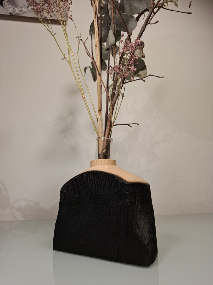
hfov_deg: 58.9
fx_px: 189
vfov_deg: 73.9
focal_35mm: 23
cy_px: 142
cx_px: 106
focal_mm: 5.54
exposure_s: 1/100
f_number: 1.8
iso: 125
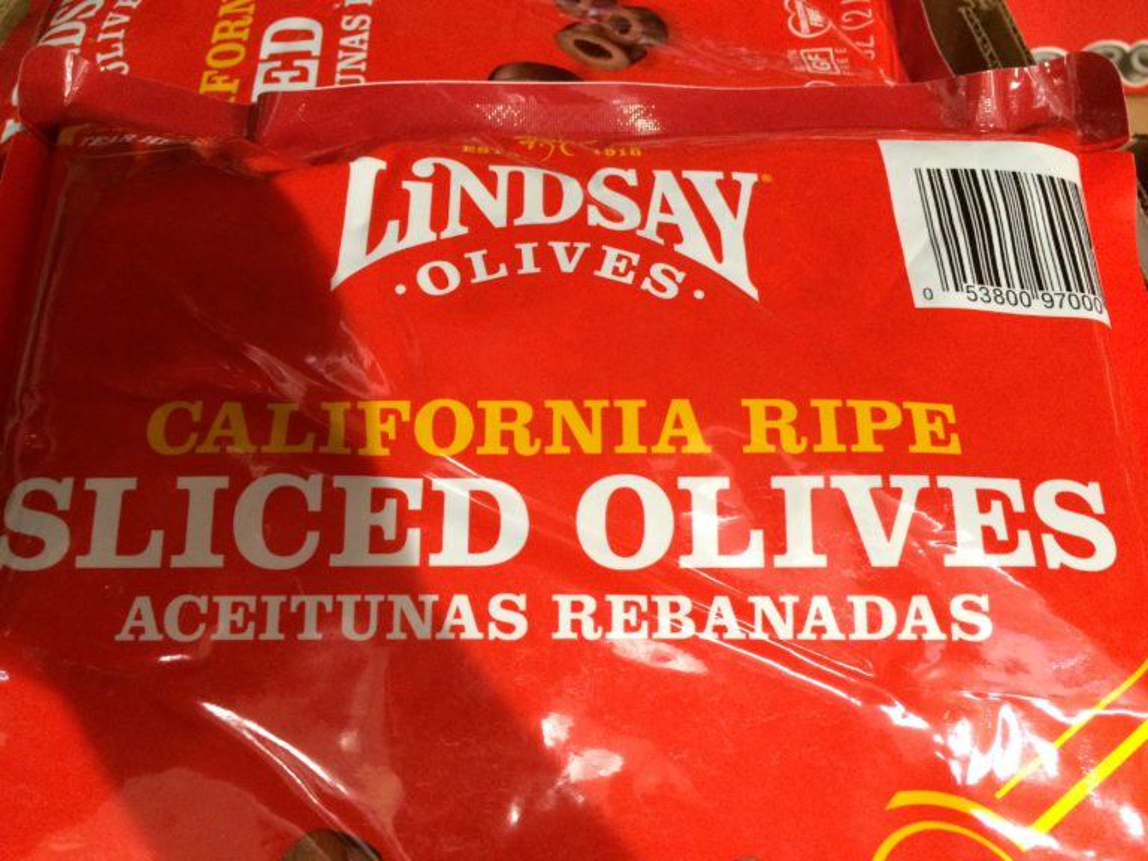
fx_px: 962
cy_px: 430
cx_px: 574
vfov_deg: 48.2
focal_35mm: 29
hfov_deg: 61.7
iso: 250
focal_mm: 4.15
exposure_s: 1/30
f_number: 2.2
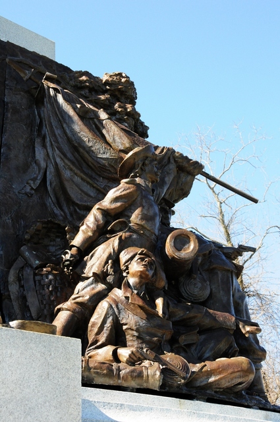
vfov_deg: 36.9
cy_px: 211
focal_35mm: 54
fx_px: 632
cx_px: 140
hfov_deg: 25.0
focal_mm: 36
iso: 1000
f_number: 10
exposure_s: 1/400
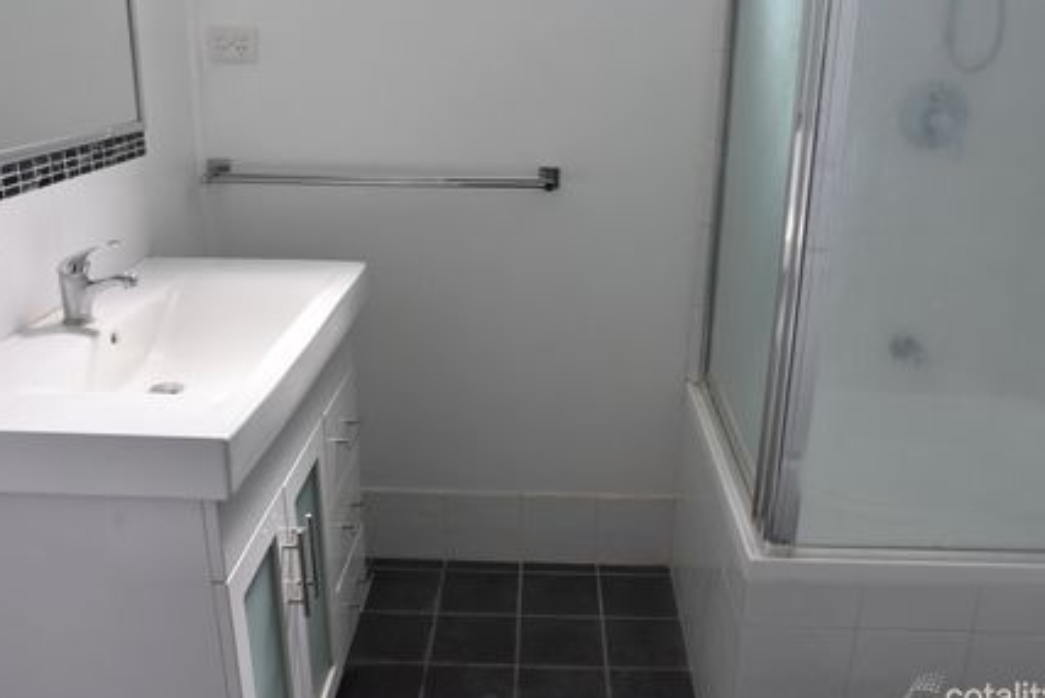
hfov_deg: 57.2
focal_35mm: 33
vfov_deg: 40.0
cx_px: 524
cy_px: 364
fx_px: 958
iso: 800
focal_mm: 20
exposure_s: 1/320
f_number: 8
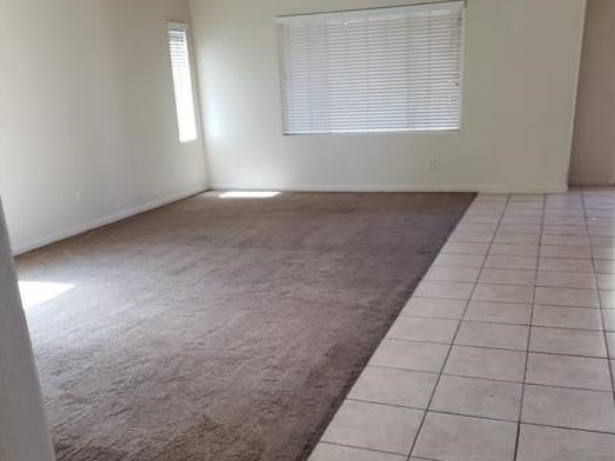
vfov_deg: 39.9
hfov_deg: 52.7
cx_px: 306
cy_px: 328
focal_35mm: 35
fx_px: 621
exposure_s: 1/120
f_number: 1.5
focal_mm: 4.3
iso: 160
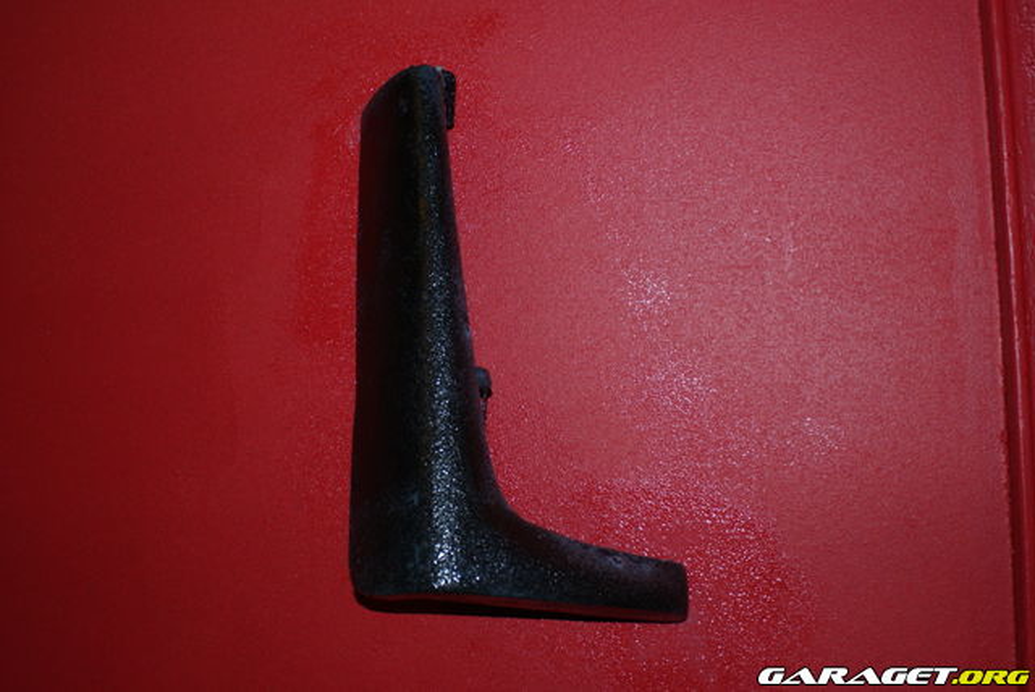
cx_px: 518
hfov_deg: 46.4
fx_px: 1209
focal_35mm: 42
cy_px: 346
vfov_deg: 32.0
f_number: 5.6
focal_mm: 28
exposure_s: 1/60
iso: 400
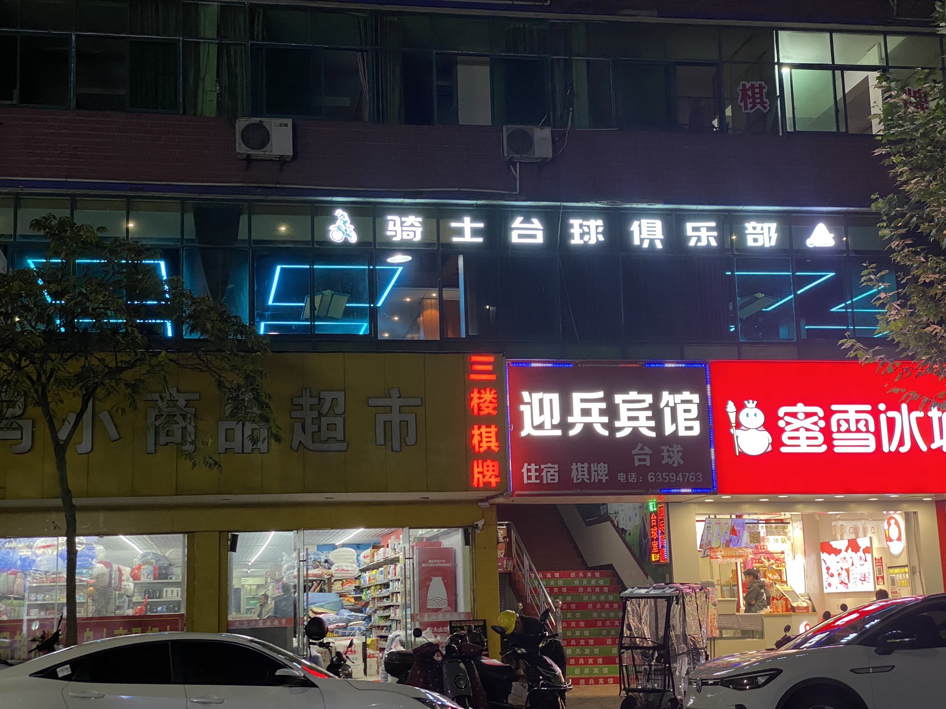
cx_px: 473
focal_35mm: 52
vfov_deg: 28.0
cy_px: 354
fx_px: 1421
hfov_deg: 36.8
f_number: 2
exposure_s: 1/50
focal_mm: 6
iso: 125
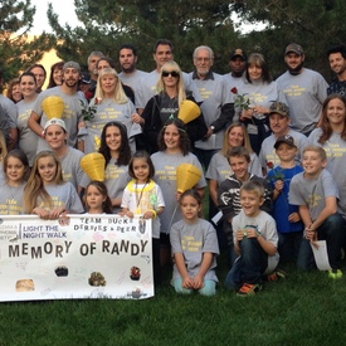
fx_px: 916
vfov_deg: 21.2
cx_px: 103
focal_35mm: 81
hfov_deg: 21.3
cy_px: 81
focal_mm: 4.28
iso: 80
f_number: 2.4
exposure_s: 1/100
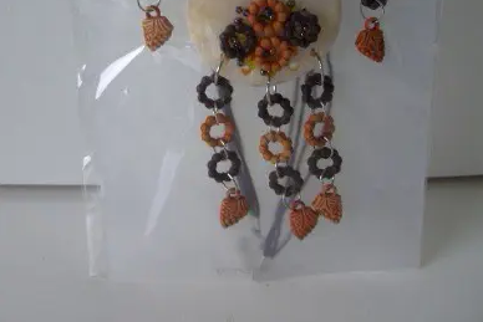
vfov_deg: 25.1
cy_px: 24
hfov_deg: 38.2
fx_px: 698
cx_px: 241
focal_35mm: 52
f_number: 3.5
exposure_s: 1/47
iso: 64
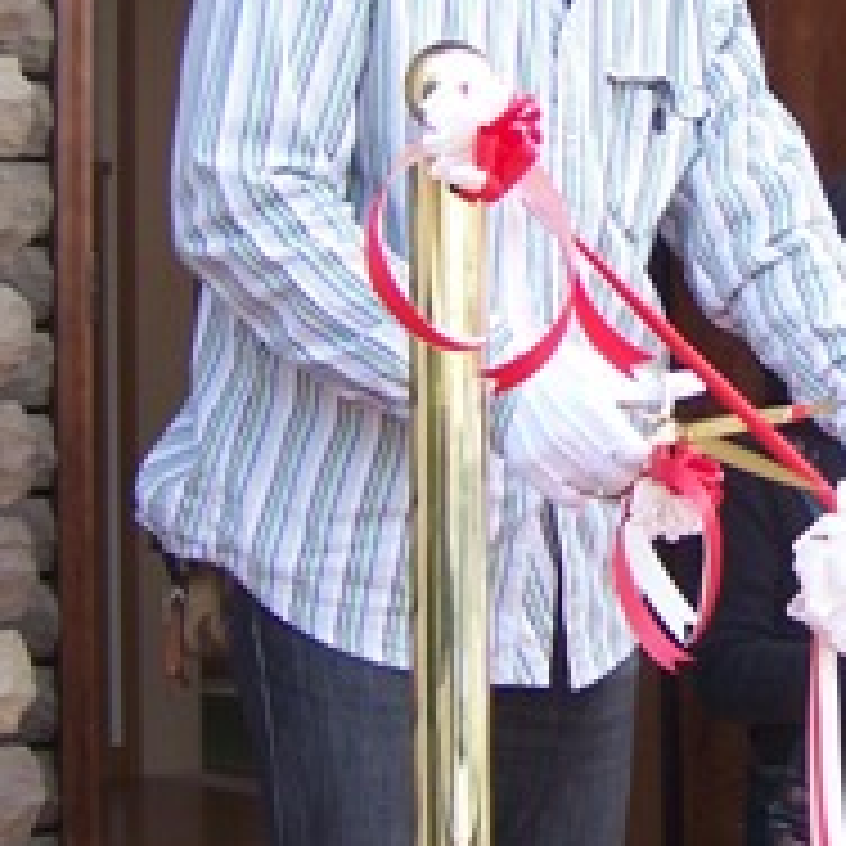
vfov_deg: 17.6
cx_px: 999
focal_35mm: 98
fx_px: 2710
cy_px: 187
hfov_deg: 17.0
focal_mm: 6.2
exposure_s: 1/160
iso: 80
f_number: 2.8
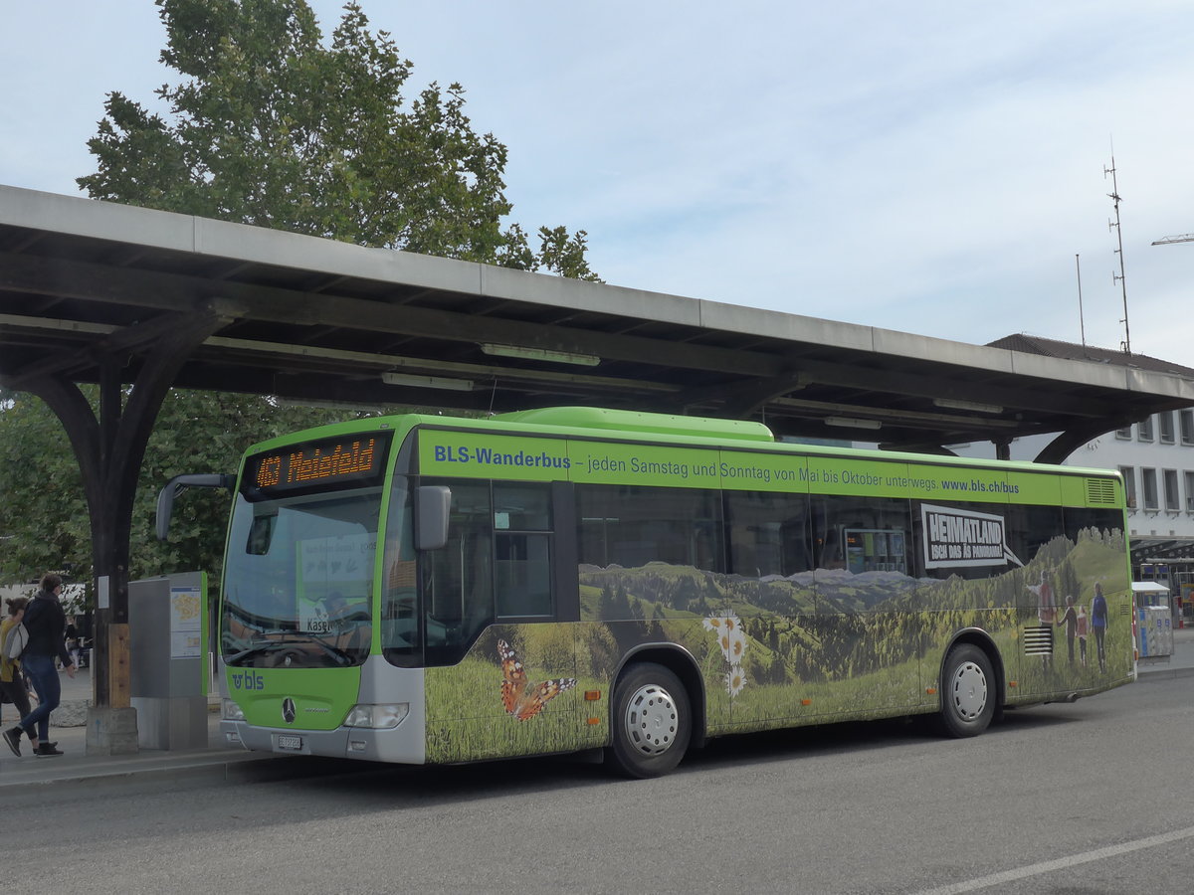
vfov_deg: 31.5
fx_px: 1587
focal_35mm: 46
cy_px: 448
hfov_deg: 41.2
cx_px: 597
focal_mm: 9.5
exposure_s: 1/640
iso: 160
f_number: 4.5
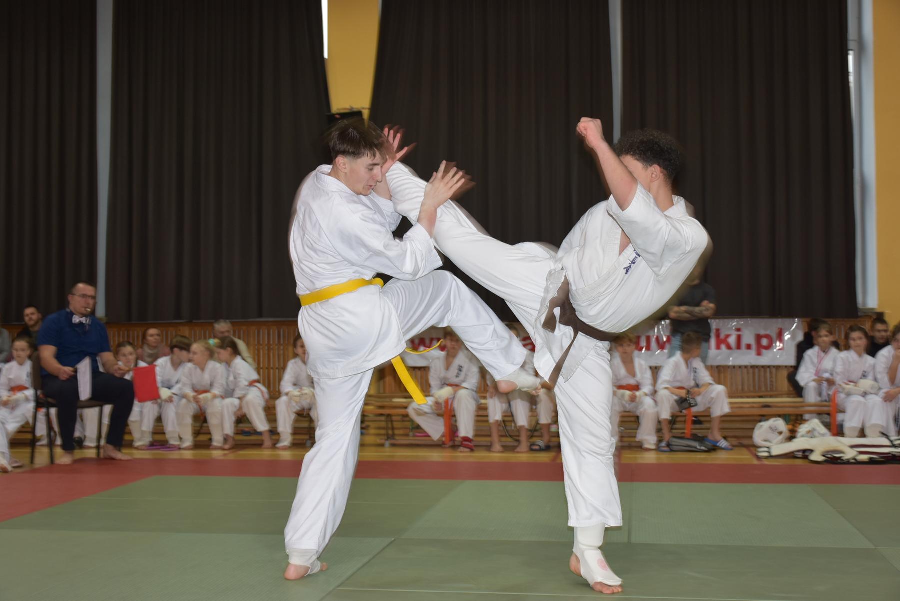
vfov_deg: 29.9
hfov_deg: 43.6
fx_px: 1125
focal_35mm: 45
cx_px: 450
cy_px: 300
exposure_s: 1/30
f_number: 4
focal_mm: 30
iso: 360
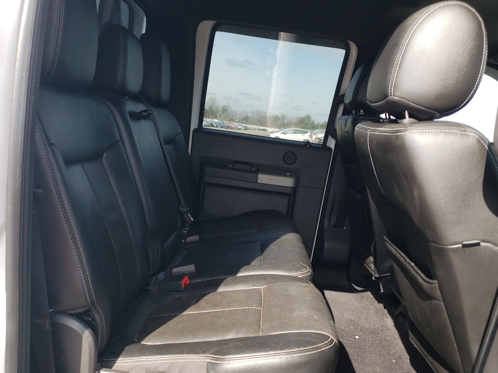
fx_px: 460
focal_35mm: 32
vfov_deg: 43.9
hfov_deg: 56.8
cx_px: 268
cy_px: 229
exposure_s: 1/714
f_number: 1.5
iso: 50
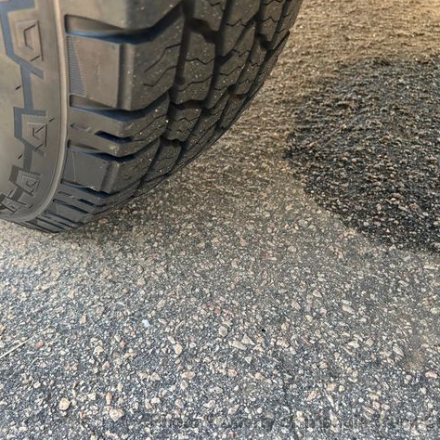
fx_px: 446
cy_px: 219
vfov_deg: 52.5
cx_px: 214
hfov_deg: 52.5
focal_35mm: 31
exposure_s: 1/203
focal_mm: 5.7
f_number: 1.5
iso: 50
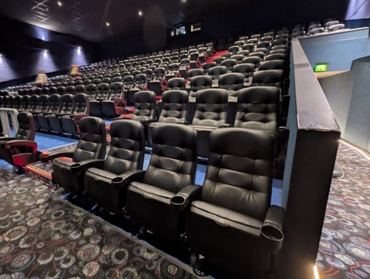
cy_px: 131
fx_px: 171
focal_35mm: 16
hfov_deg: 93.4
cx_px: 152
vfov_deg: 78.2
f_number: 1.95
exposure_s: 1/3.88
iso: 385
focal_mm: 2.23
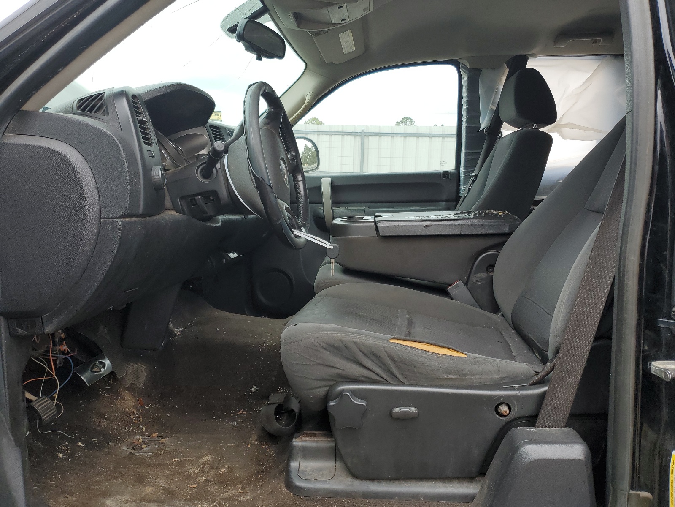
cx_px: 338
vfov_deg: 53.1
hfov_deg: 67.3
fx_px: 507
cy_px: 254
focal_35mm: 26
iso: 50
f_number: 1.5
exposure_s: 1/263
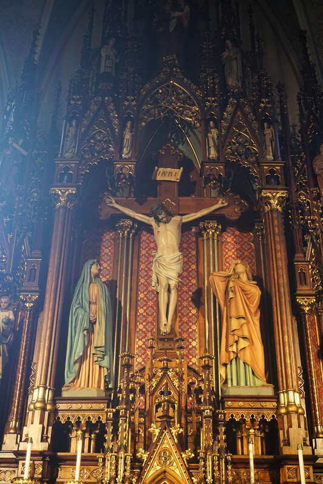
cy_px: 242
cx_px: 162
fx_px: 626
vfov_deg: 42.3
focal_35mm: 46
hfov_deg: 28.9
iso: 3200
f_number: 5
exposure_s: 1/125
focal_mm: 31
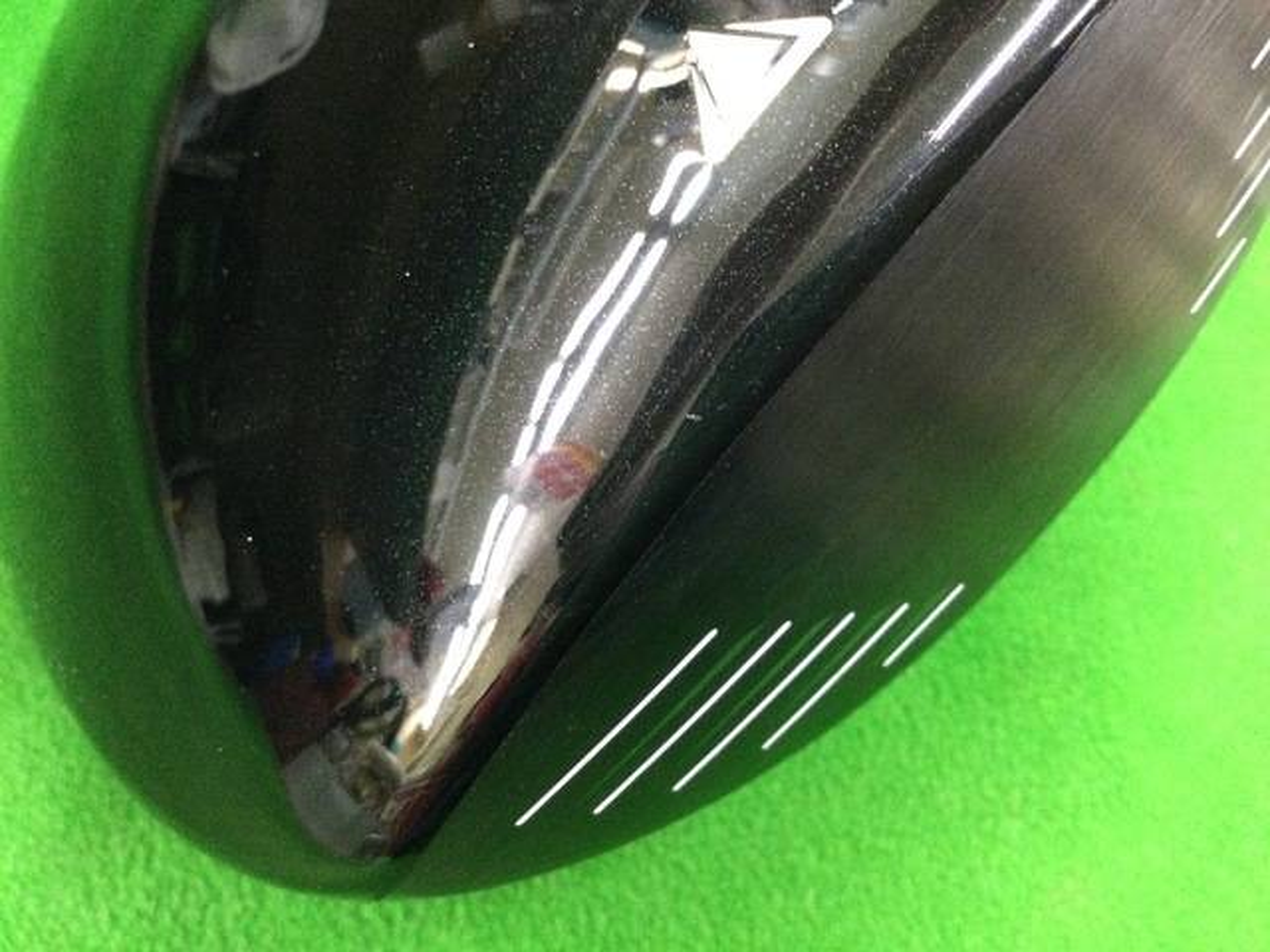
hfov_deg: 58.4
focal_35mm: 31
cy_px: 476
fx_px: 1137
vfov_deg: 45.4
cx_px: 635
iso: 250
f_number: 2.4
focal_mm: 3.3
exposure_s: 1/15
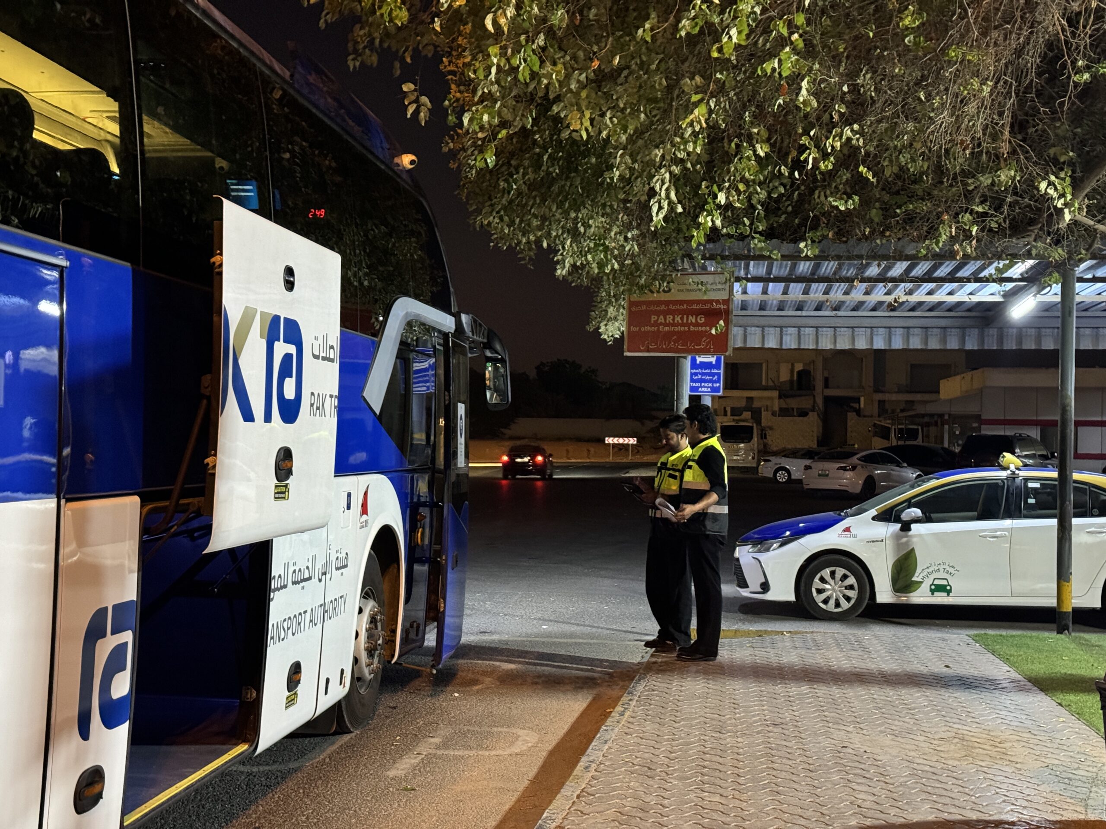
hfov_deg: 39.7
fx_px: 1534
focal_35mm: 48
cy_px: 414
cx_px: 553
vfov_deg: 30.3
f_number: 1.78
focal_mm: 6.76
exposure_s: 1/25
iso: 640
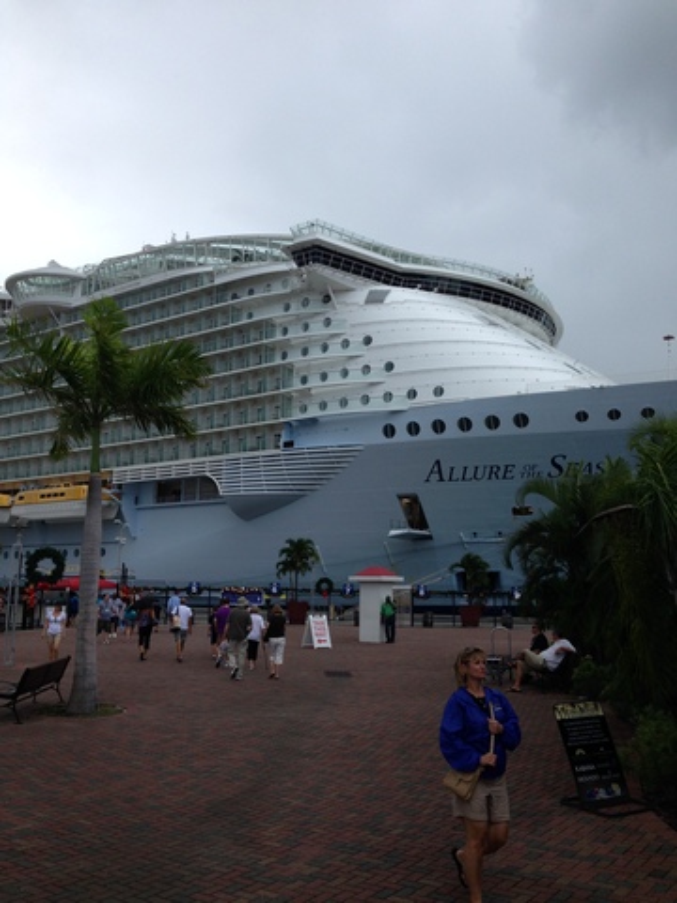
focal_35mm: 33
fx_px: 861
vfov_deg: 55.4
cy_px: 452
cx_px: 338
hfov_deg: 42.9
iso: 50
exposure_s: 1/680
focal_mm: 4.12
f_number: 2.4
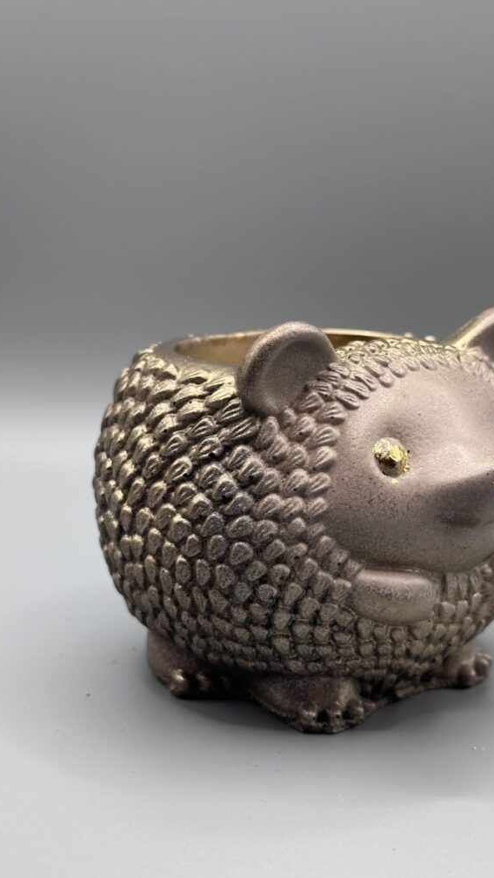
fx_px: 1234
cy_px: 437
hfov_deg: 22.6
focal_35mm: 53
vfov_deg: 39.2
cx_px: 309
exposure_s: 1/146
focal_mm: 6.86
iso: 50
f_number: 1.78
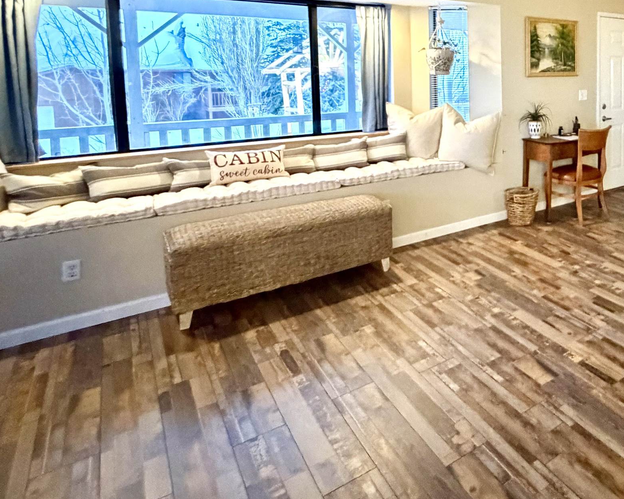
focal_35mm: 27
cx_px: 609
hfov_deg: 52.4
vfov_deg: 50.0
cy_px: 100
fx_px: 499
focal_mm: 2.22
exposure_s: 1/60
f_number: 2.2
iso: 1250
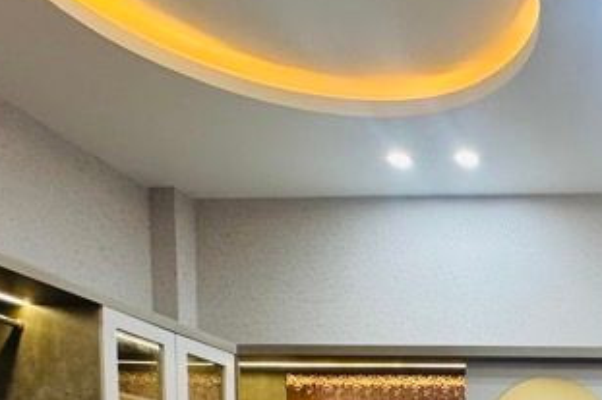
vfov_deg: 22.4
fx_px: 802
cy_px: 620
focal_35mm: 48
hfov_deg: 35.5
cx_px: 654
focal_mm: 2.22
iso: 200
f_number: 2.2
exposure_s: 1/100
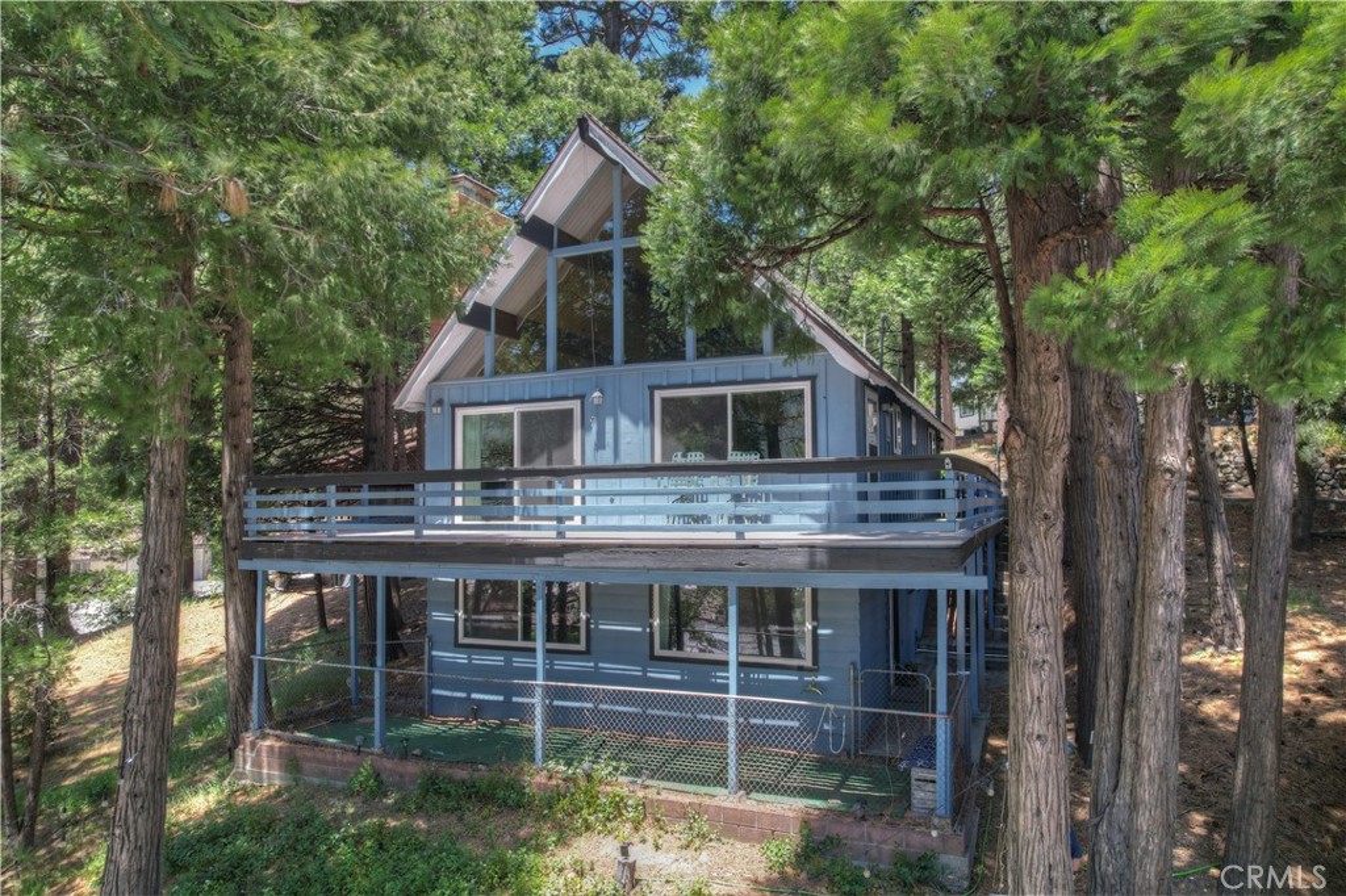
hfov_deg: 78.6
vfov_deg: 57.2
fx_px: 822
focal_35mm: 22
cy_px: 448
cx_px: 673
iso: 100
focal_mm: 8.4
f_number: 2.8
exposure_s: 1/240
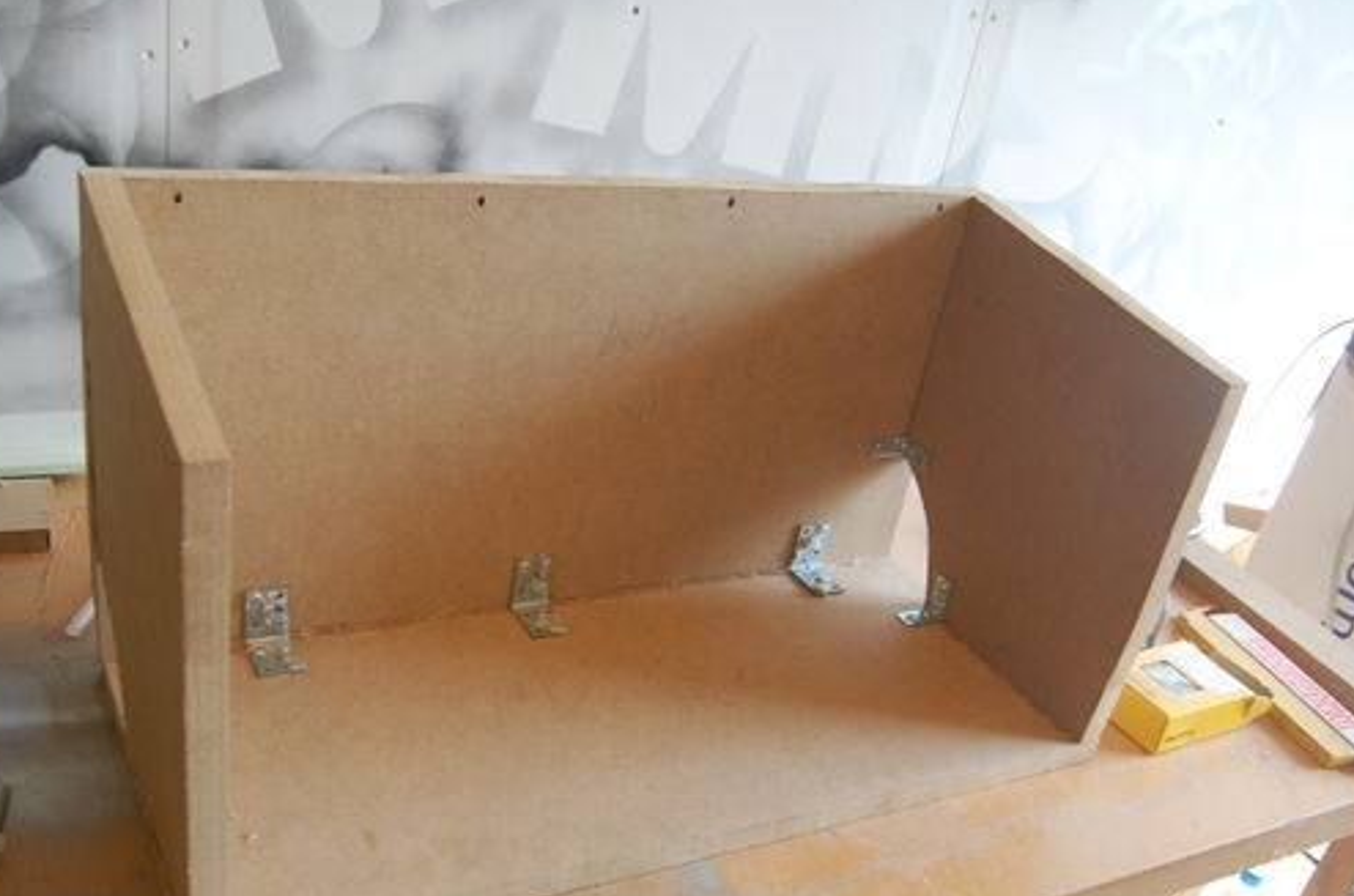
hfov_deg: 54.5
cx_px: 617
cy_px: 564
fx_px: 1313
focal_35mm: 35
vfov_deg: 37.4
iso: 400
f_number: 4
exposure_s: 1/60
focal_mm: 18
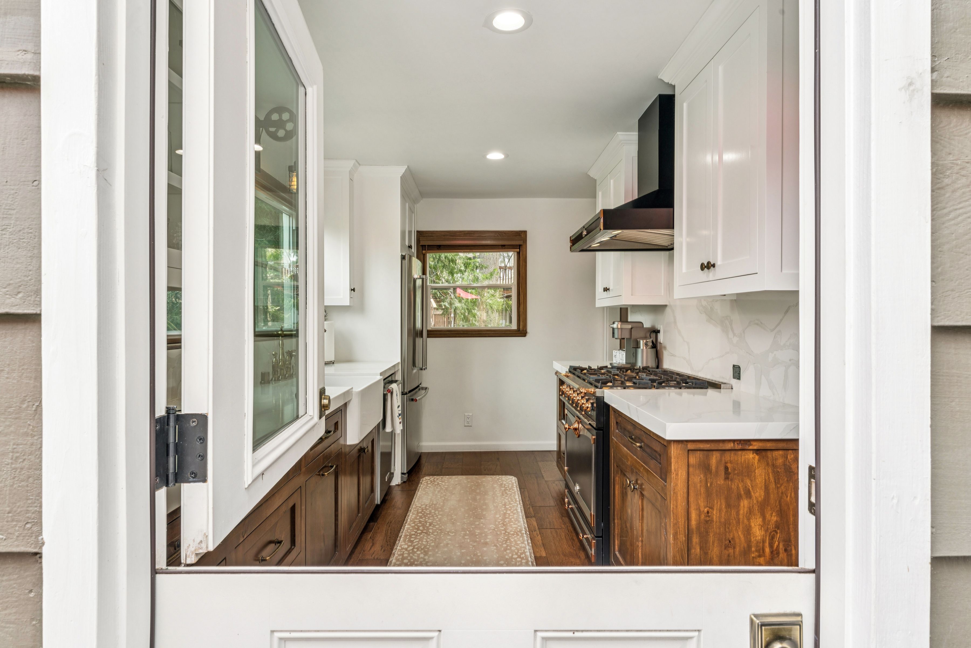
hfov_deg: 83.4
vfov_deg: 61.4
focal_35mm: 20
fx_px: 545
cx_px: 486
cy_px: 324
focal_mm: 20.2
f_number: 13
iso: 100
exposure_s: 1/8
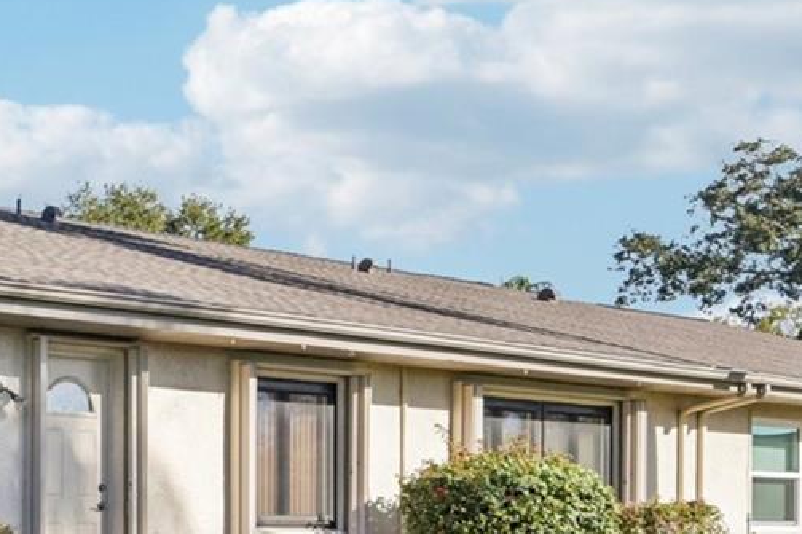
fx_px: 1559
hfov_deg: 25.6
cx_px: -183
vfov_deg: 19.2
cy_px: 443
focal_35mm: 70
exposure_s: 1/1000
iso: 400
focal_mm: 22
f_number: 8
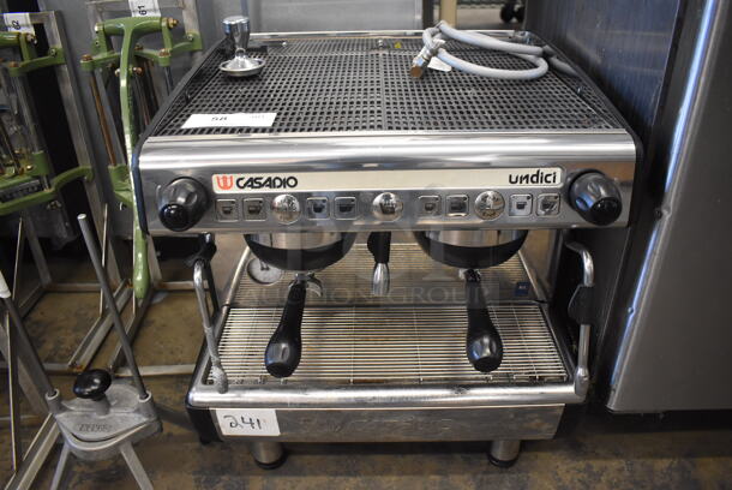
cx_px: 366
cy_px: 245
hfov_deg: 67.3
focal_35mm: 27
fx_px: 550
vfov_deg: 48.0
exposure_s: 1/125
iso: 2200
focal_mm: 18
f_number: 3.5
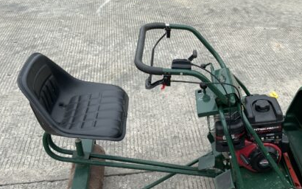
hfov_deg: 40.9
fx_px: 395
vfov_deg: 26.9
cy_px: 98
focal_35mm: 48
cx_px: 217
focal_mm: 3
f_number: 1.8
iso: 16
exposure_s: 1/231
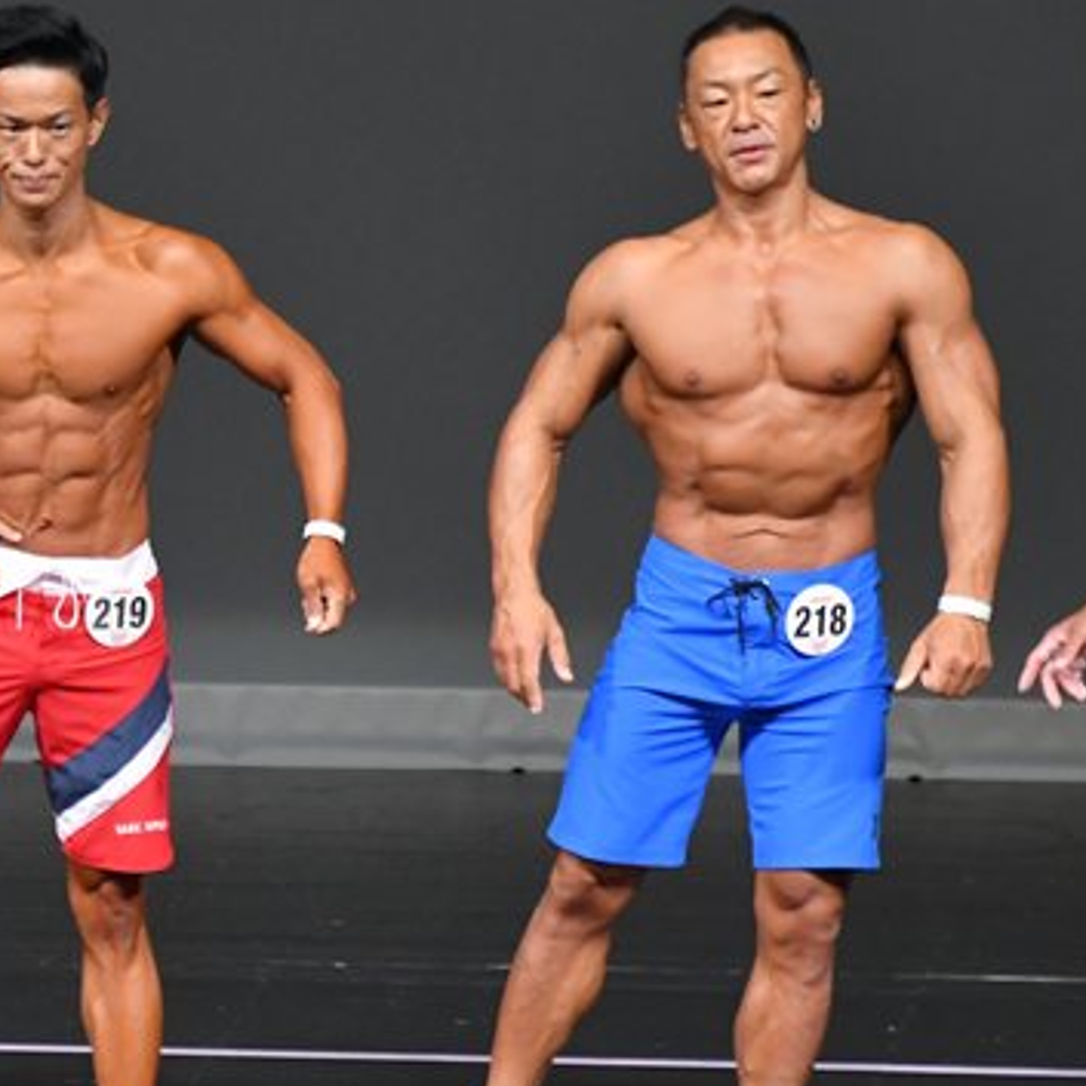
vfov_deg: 3.1
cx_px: -23
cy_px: 545
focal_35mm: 560
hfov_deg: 3.1
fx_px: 19877
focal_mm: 200
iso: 4000
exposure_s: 1/400
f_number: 5.6
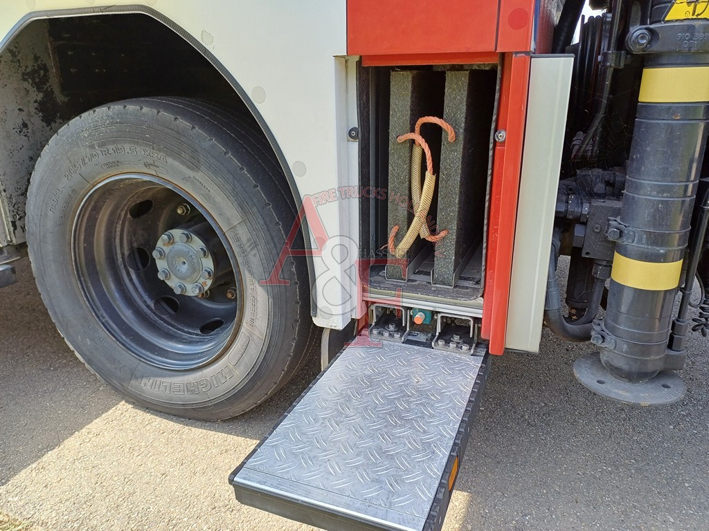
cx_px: 354
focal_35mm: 25
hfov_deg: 69.4
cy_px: 266
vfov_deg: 54.9
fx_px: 512
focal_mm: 4.65
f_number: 1.8
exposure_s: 1/205
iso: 50
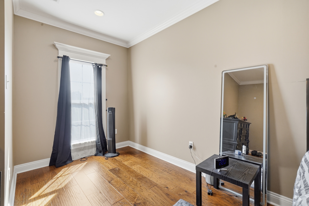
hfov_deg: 96.7
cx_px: 154
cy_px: 103
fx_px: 137
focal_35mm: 16
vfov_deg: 73.7
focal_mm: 16
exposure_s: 1/100
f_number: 9
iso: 400
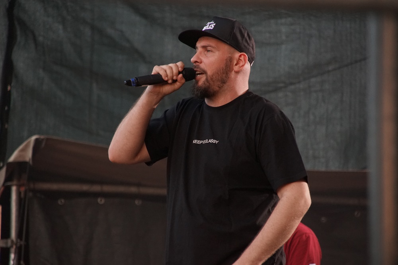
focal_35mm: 300
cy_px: 132
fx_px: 3317
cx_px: 199
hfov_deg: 6.9
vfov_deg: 4.6
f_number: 6.3
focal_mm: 200
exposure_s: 1/125
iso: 1600
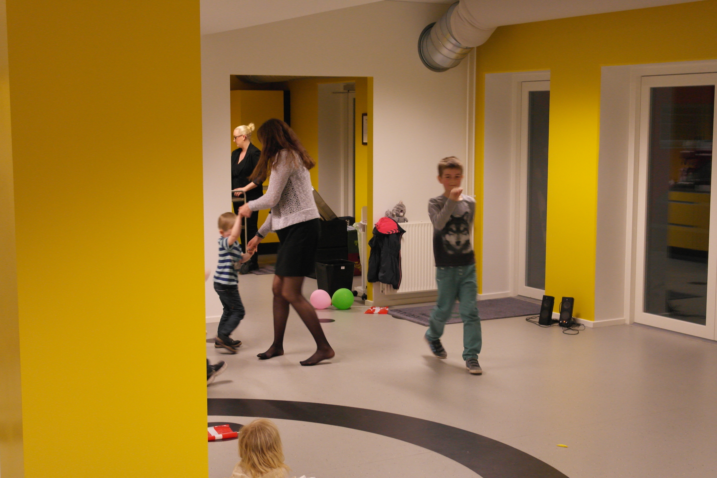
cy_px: 239
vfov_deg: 25.5
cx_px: 358
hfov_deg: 37.5
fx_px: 1056
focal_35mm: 53
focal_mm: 35
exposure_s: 1/30
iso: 1600
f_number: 4.5
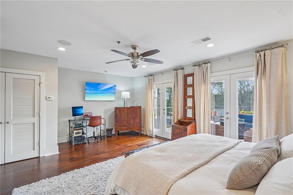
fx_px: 130
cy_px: 98
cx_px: 146
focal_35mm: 16
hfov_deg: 96.8
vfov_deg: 73.7
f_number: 8
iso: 400
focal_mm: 16
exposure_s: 1/8
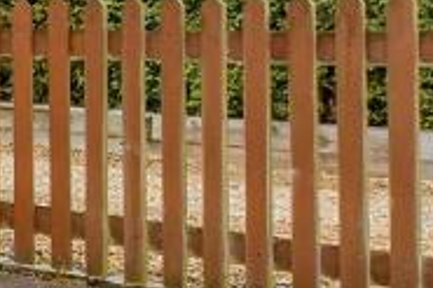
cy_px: 81
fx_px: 997
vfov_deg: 16.4
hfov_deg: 14.9
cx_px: -604
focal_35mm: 83
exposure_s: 1/60
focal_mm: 10
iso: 250
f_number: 8
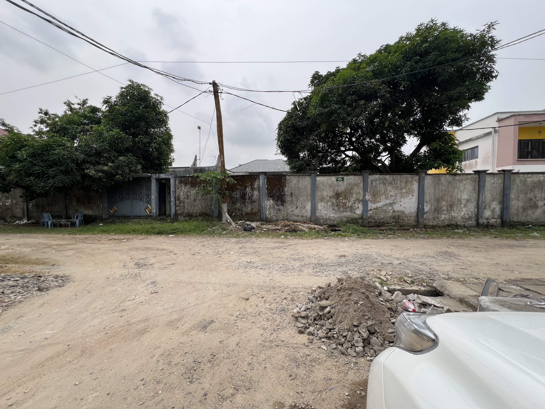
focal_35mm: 13
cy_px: 204
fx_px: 205
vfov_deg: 89.9
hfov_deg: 106.2
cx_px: 272
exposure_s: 1/1179
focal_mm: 1.57
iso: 32
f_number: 1.8
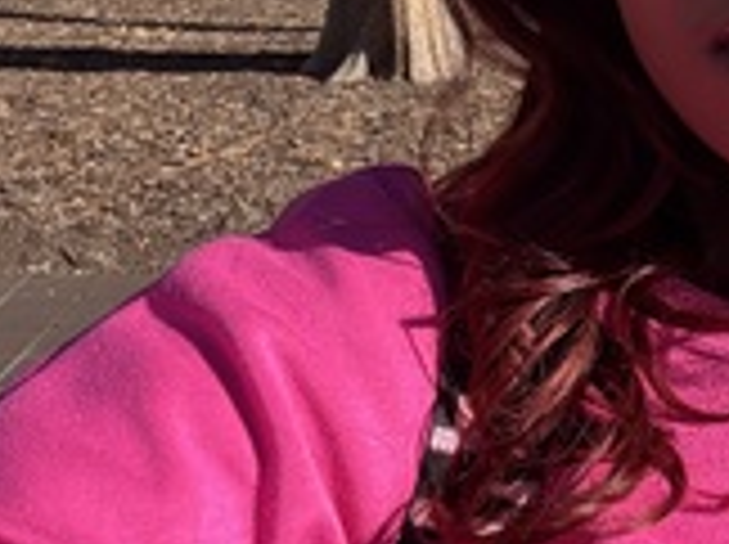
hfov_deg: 26.0
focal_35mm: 71
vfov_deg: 20.0
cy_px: -2
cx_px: 729
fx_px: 1493
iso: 25
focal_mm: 2.69
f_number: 1.9
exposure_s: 1/730
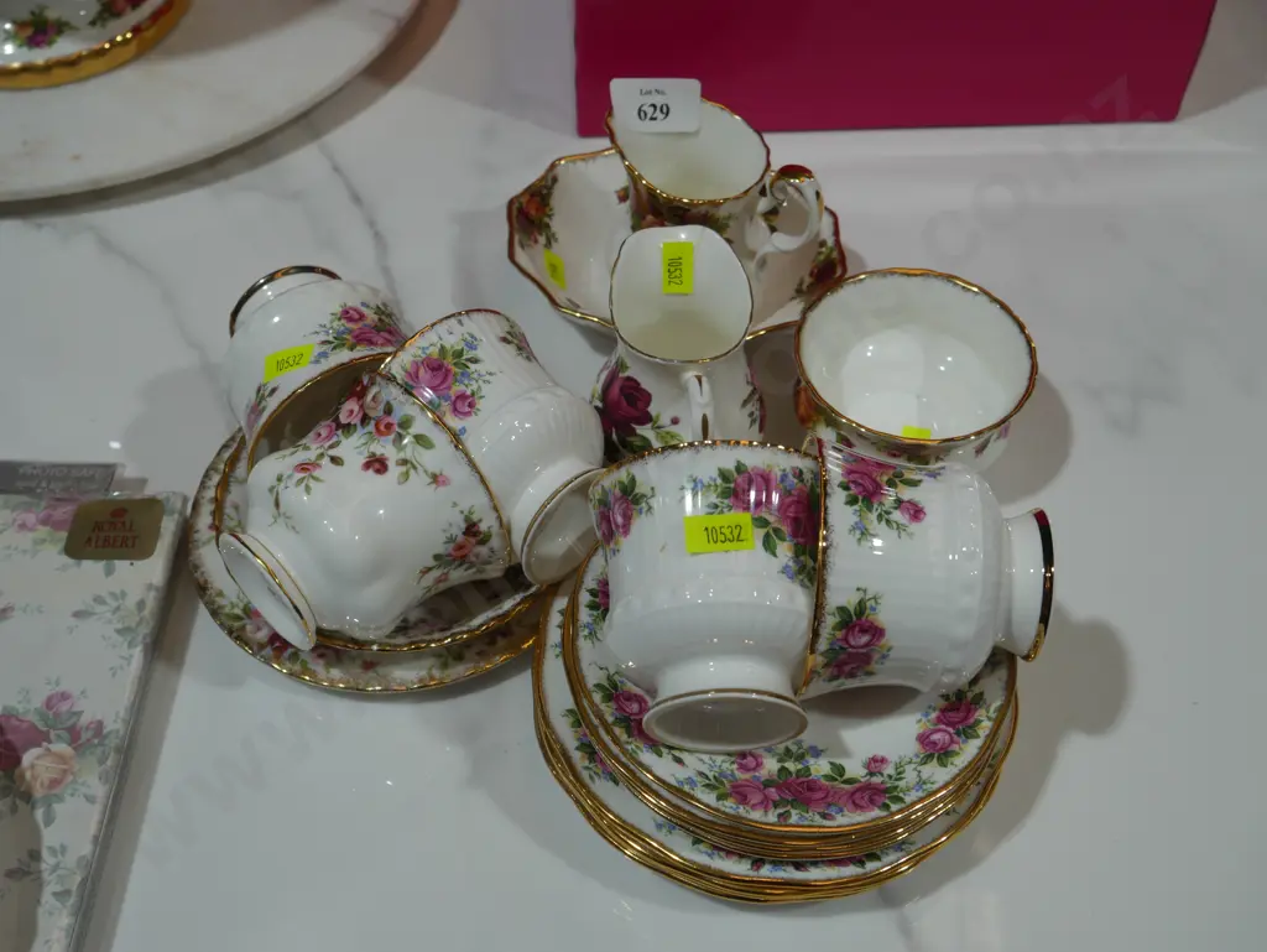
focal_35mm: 42
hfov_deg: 44.8
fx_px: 1538
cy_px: 476
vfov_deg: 34.4
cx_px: 634
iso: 200
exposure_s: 1/125
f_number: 5.6
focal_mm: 21
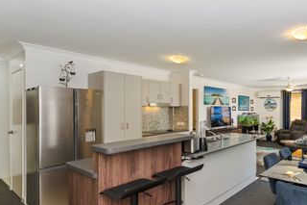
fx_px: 188
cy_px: 111
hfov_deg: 74.2
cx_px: 222
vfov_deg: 57.1
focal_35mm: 22
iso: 400
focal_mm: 10
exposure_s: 1/25
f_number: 8
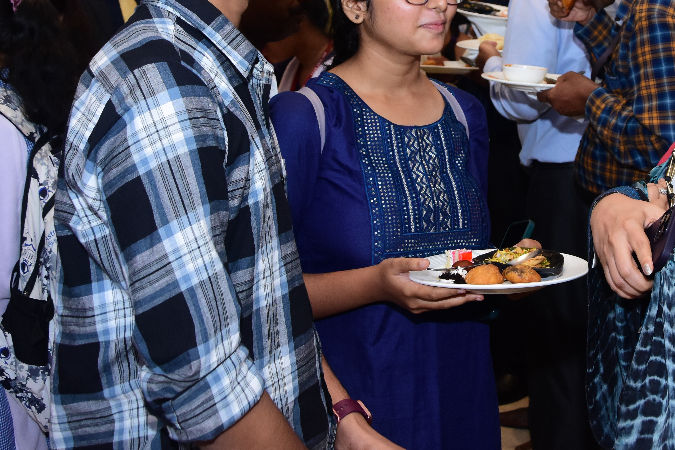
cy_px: 51
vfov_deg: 19.9
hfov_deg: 29.5
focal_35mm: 67
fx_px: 1256
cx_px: 516
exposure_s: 1/200
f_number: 5.6
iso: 1000
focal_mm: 24
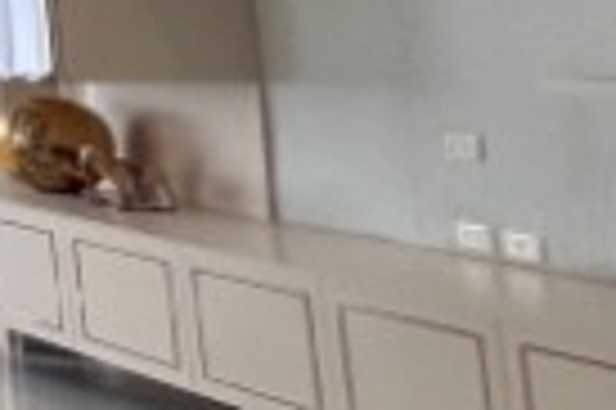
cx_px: -1628
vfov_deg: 13.2
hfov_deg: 9.1
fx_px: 1692
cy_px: -162
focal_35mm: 99
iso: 100
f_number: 1.8
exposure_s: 1/100
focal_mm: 1.57
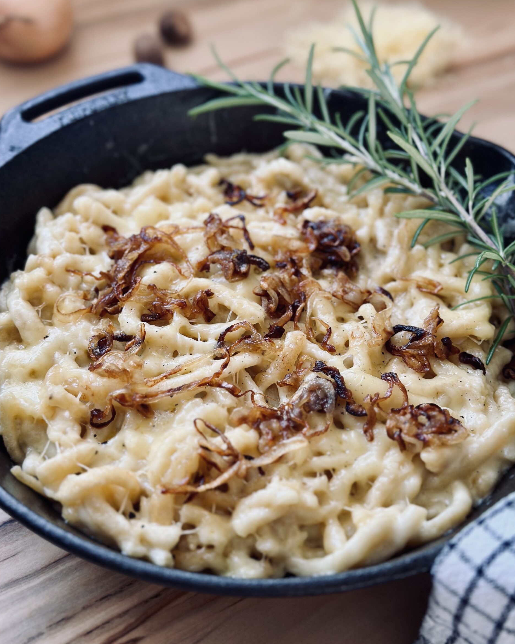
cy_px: 301
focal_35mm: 51
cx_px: 260
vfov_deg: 36.6
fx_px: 972
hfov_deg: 29.7
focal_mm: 6.86
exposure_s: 1/68
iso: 125
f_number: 1.78
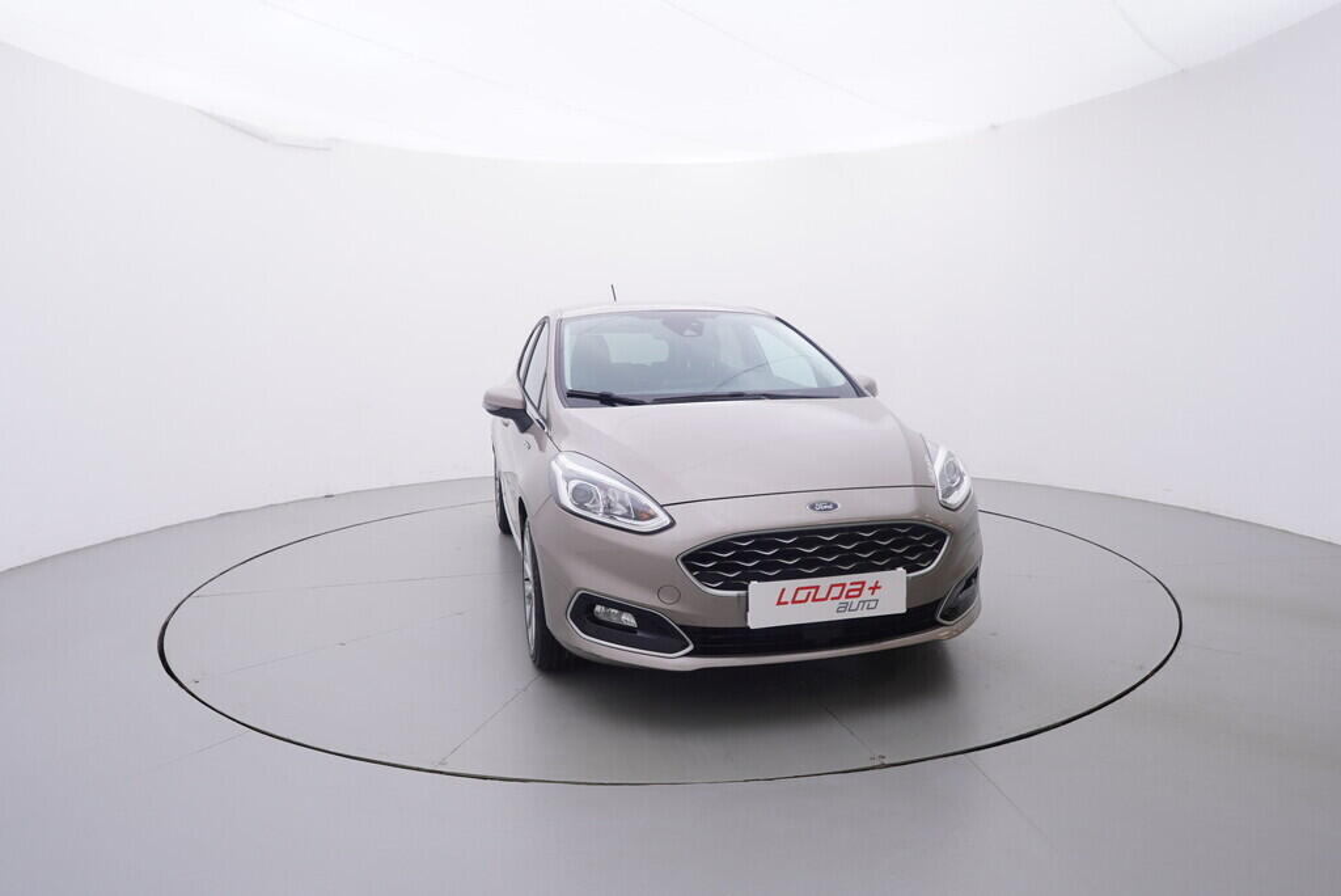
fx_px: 839
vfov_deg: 56.2
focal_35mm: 22
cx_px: 670
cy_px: 448
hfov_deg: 77.3
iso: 200
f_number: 5
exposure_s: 1/80
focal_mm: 15
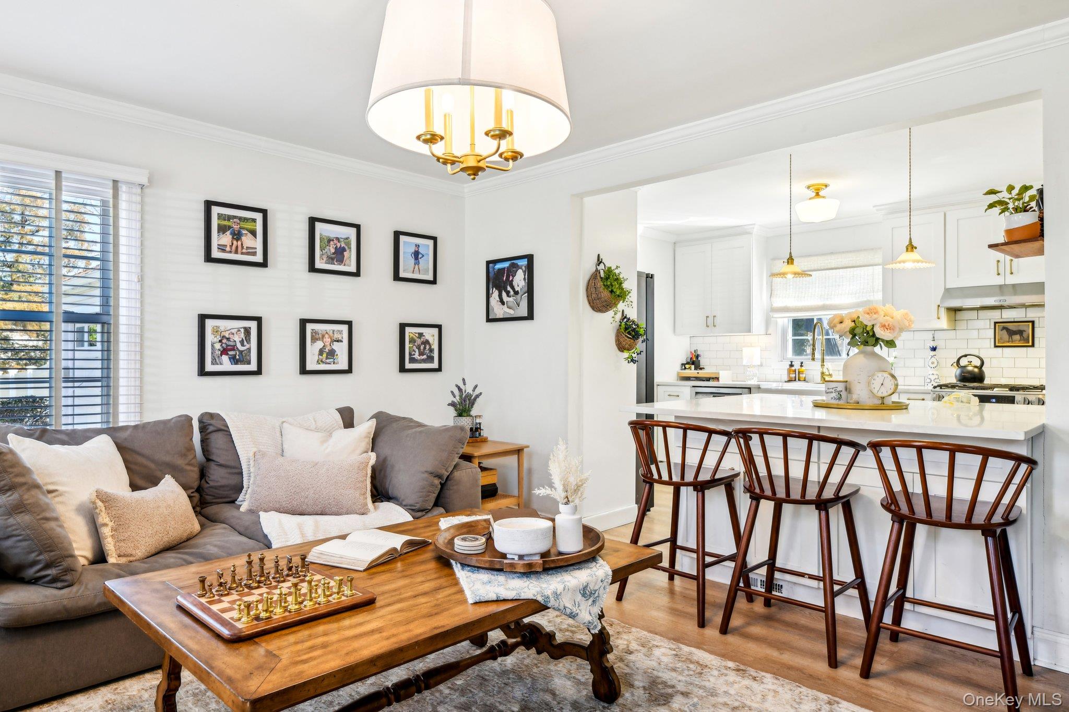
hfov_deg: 78.6
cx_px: 534
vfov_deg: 57.2
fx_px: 653
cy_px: 356
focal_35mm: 22
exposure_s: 1/20
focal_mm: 22
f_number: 8
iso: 400
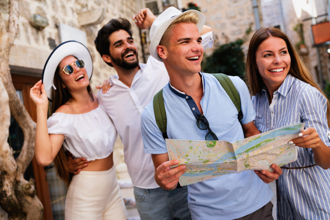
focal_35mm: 40
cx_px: 165
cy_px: 110
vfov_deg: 33.4
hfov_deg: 48.4
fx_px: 367
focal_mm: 40
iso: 200
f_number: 2.8
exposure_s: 1/500
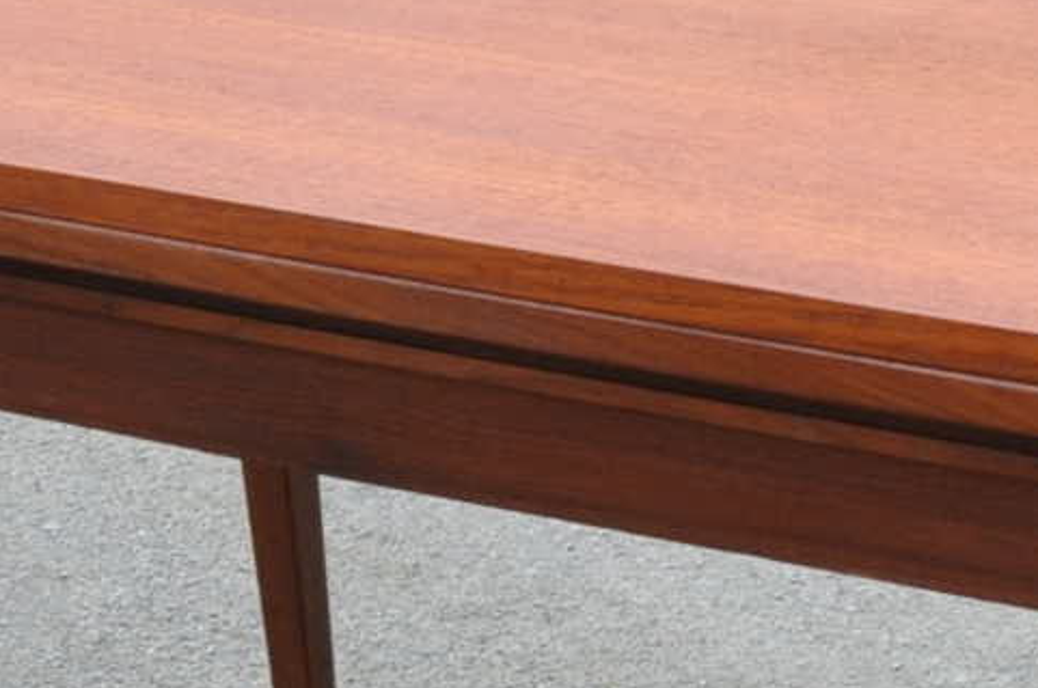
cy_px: 768
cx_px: 861
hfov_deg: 9.6
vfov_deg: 6.4
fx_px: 6160
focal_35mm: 214
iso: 800
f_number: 11
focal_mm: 32
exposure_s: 1/125
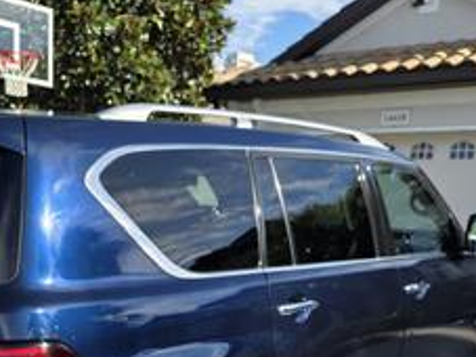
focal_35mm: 51
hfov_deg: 37.3
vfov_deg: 27.0
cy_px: 355
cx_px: 187
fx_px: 701
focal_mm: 6.25
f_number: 1.7
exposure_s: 1/2723
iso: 80
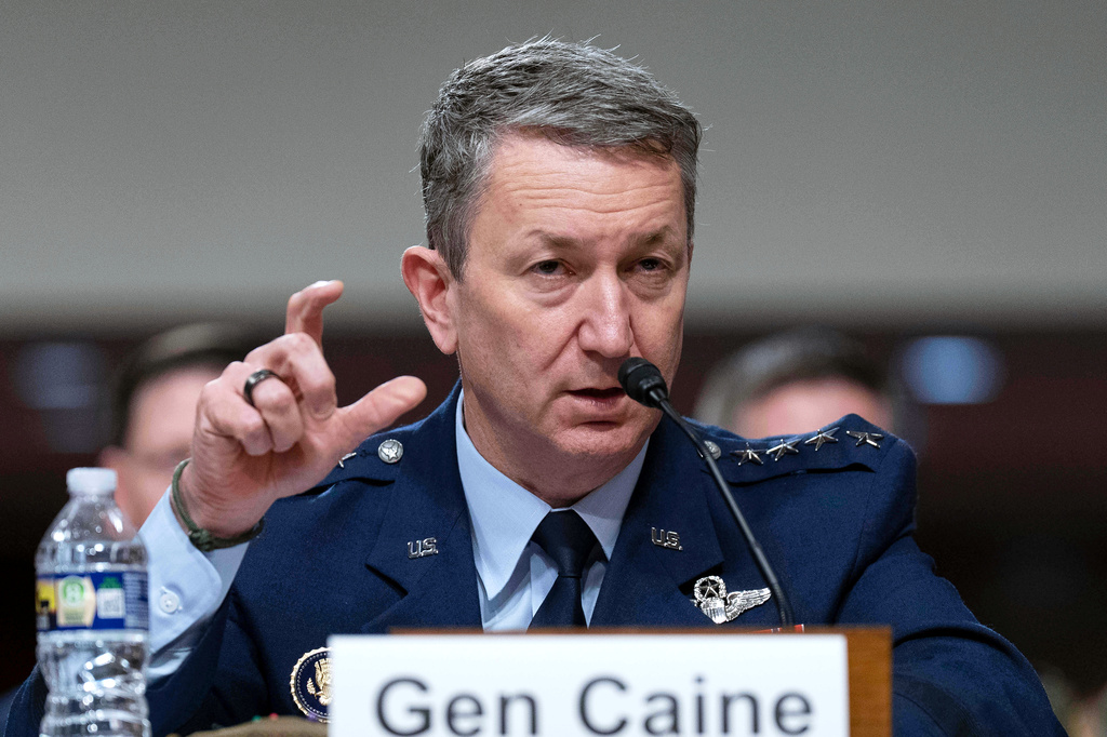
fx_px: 6148
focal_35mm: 200
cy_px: 368
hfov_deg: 10.3
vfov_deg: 6.9
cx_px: 554
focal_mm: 200
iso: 2500
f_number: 3.2
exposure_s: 1/250
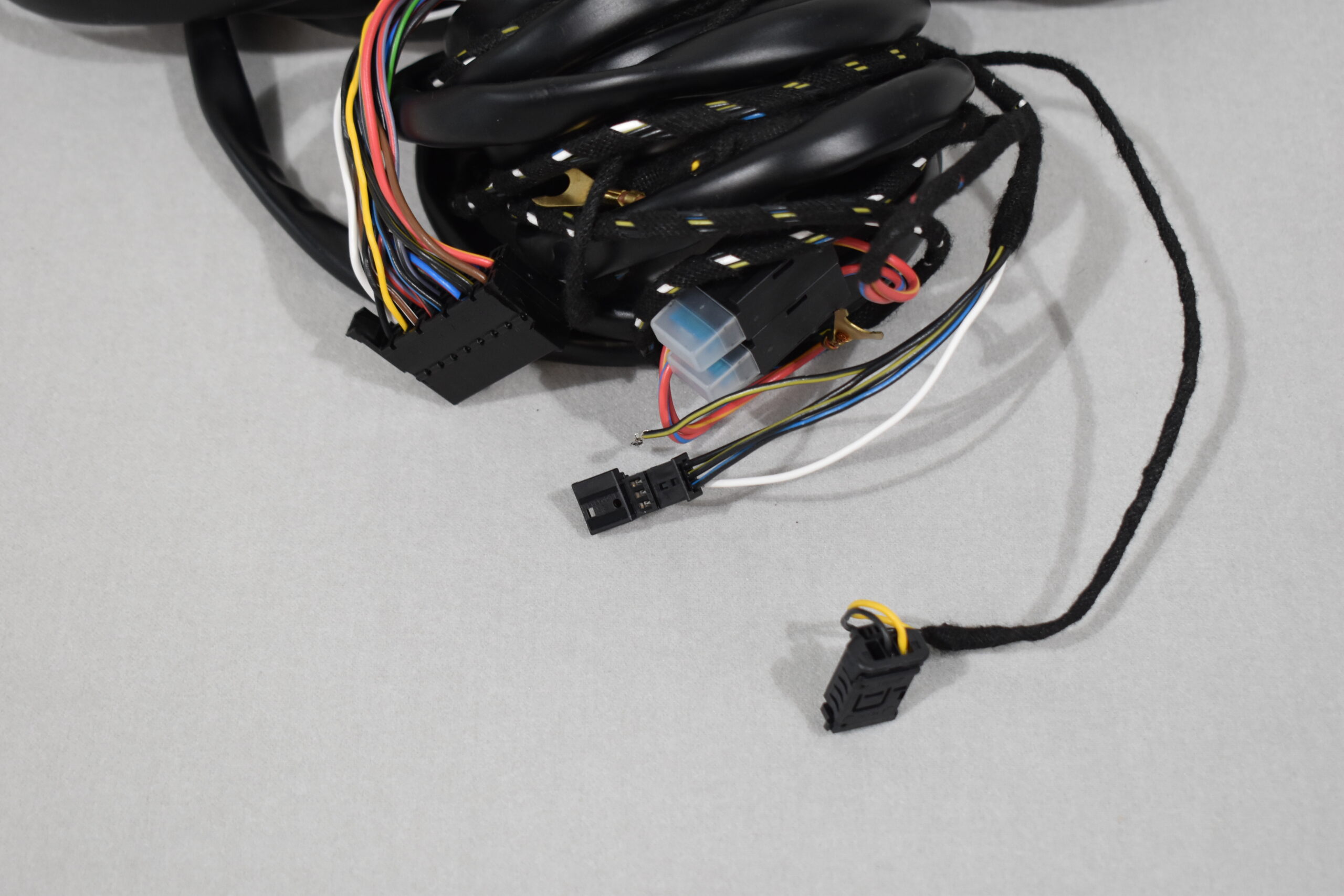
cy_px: 448
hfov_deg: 29.2
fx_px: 2576
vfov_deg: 19.7
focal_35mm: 69
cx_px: 672
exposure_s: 1/125
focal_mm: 46
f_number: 5.3
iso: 900
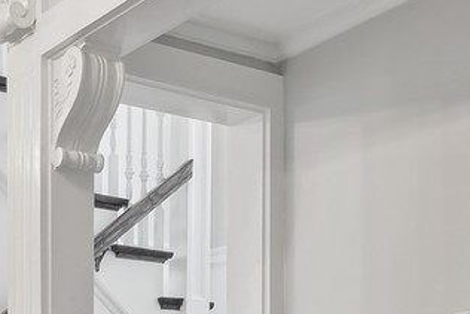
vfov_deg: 15.4
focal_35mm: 82
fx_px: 1071
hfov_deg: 24.2
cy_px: 466
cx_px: 65
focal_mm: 16
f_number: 8
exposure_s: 1/20
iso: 200
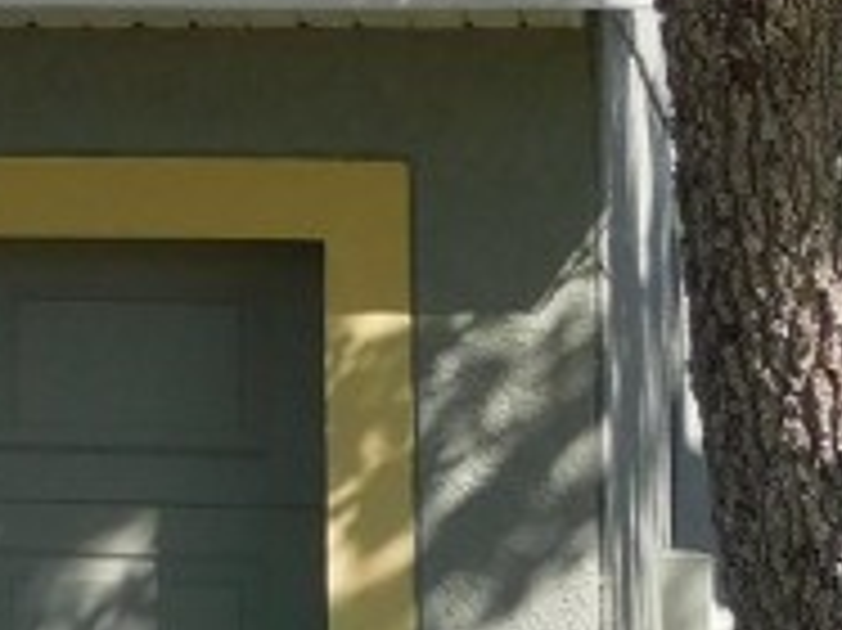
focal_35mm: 247
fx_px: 6004
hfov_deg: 7.5
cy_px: -360
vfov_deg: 5.9
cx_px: -1112
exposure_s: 1/640
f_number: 3.7
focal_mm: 8
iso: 125
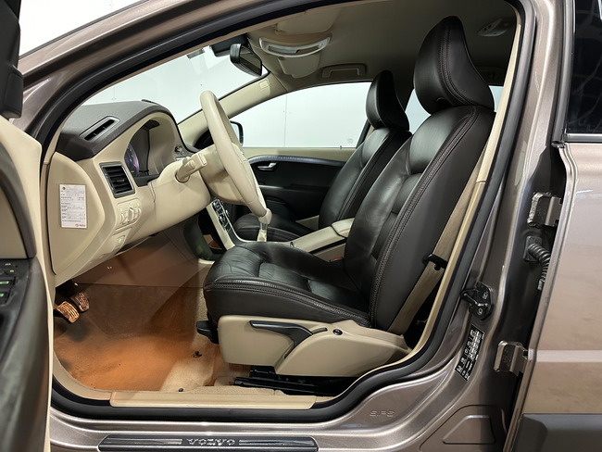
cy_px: 226
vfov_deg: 56.8
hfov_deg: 71.6
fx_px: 418
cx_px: 301
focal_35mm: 24
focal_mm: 6.86
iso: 640
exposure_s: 1/35
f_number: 1.8
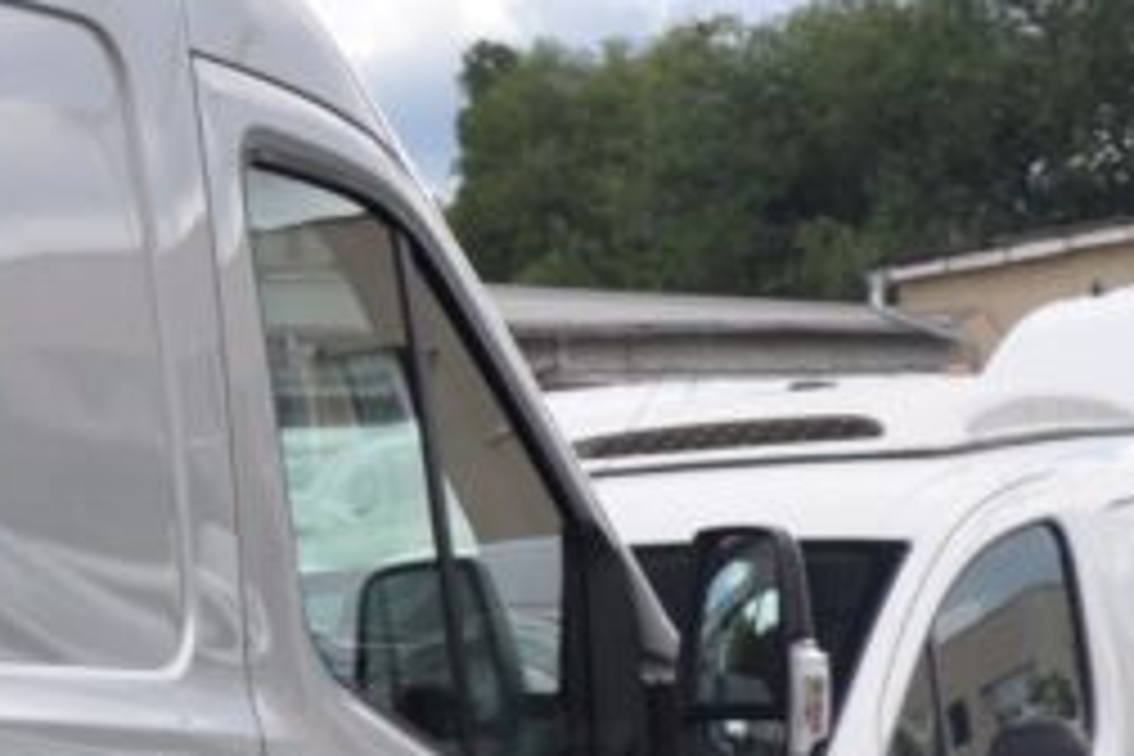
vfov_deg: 7.5
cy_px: 770
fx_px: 5764
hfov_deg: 10.3
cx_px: -1138
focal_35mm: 183
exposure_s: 1/320
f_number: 9
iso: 500
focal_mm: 30
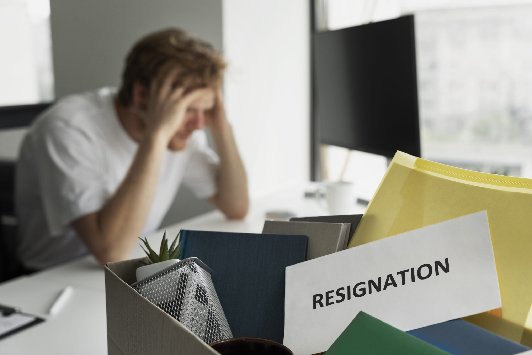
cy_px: 178
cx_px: 266
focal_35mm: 46
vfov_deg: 29.4
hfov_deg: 43.0
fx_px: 675
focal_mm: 45.7
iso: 400
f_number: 4.5
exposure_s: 1/160
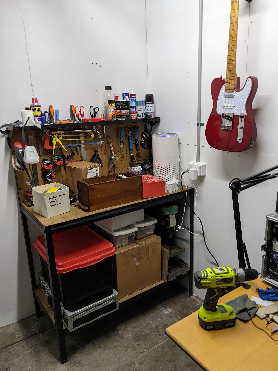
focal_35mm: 27
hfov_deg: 51.4
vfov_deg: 65.3
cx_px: 139
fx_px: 289
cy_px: 186
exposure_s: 1/25
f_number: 1.73
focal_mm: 4.38
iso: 91
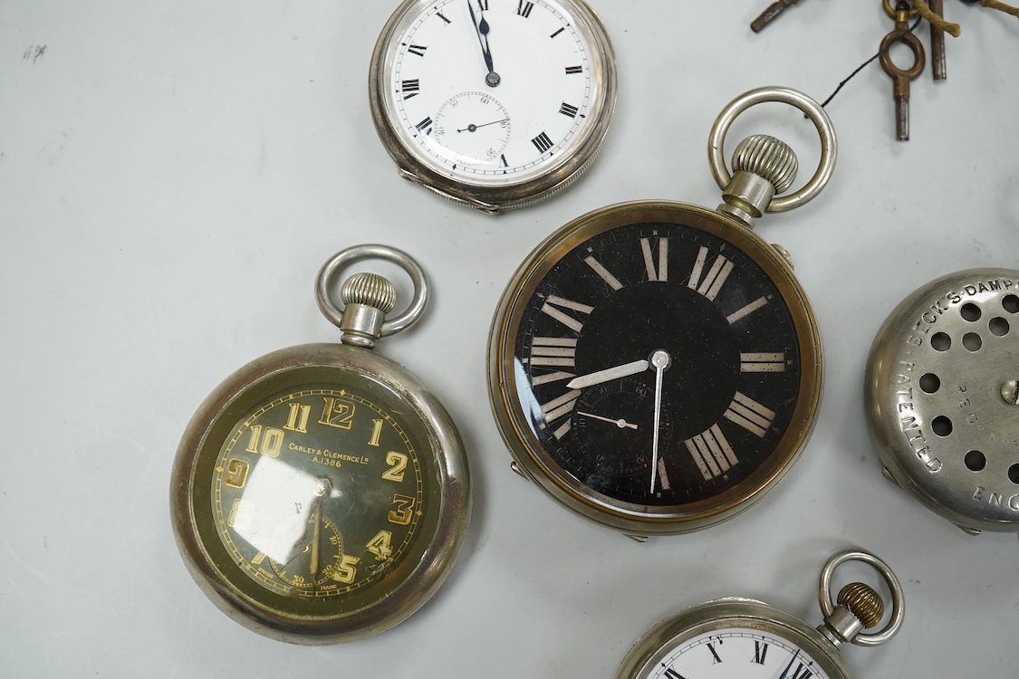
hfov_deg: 43.6
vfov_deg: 29.9
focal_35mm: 45
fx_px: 1274
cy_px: 340
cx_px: 510
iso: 3200
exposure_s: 1/400
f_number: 8
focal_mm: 30
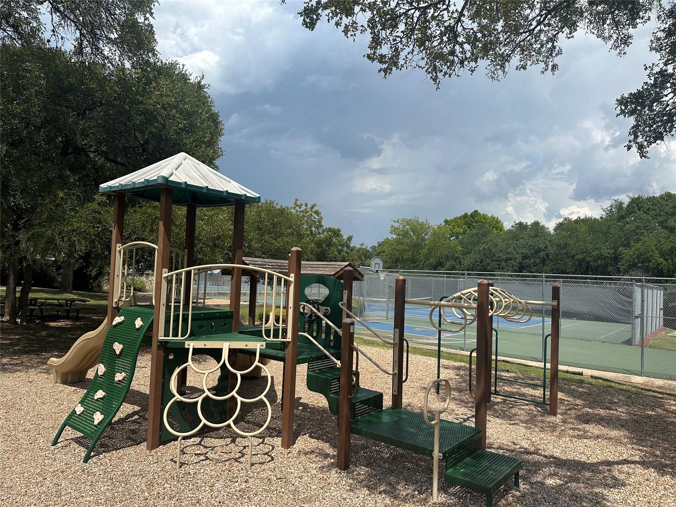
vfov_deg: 56.8
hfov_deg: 71.6
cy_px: 254
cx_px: 338
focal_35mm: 24
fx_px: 469
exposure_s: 1/6623
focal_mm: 6.86
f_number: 1.78
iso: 80
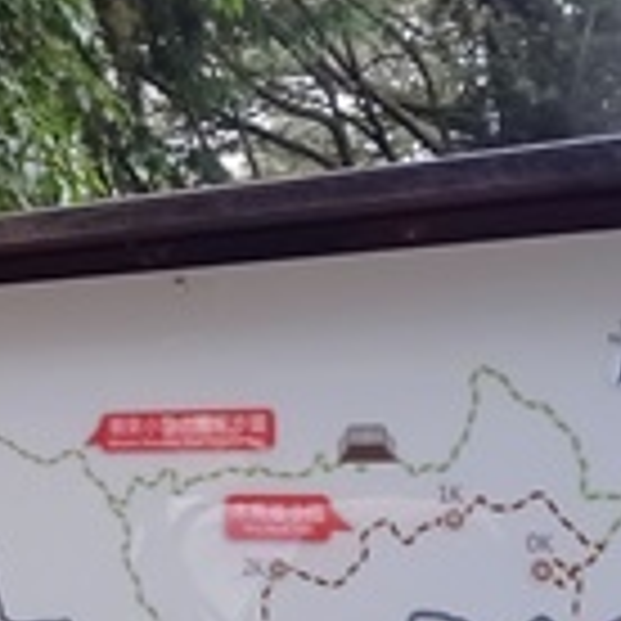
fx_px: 1948
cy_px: 320
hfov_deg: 17.3
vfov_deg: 18.1
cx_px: -108
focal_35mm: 96
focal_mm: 4.6
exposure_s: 1/24
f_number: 1.8
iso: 640
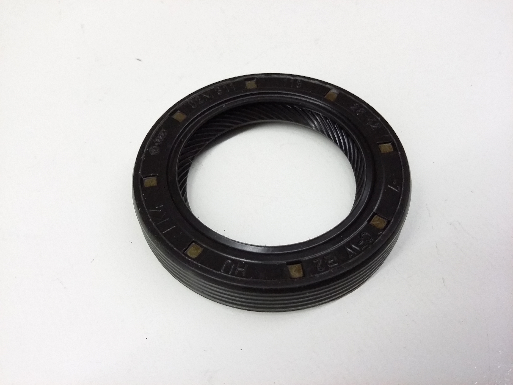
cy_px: 192
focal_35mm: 32
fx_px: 474
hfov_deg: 56.8
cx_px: 256
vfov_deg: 44.2
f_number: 2.4
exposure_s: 1/15
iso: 250
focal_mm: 3.4
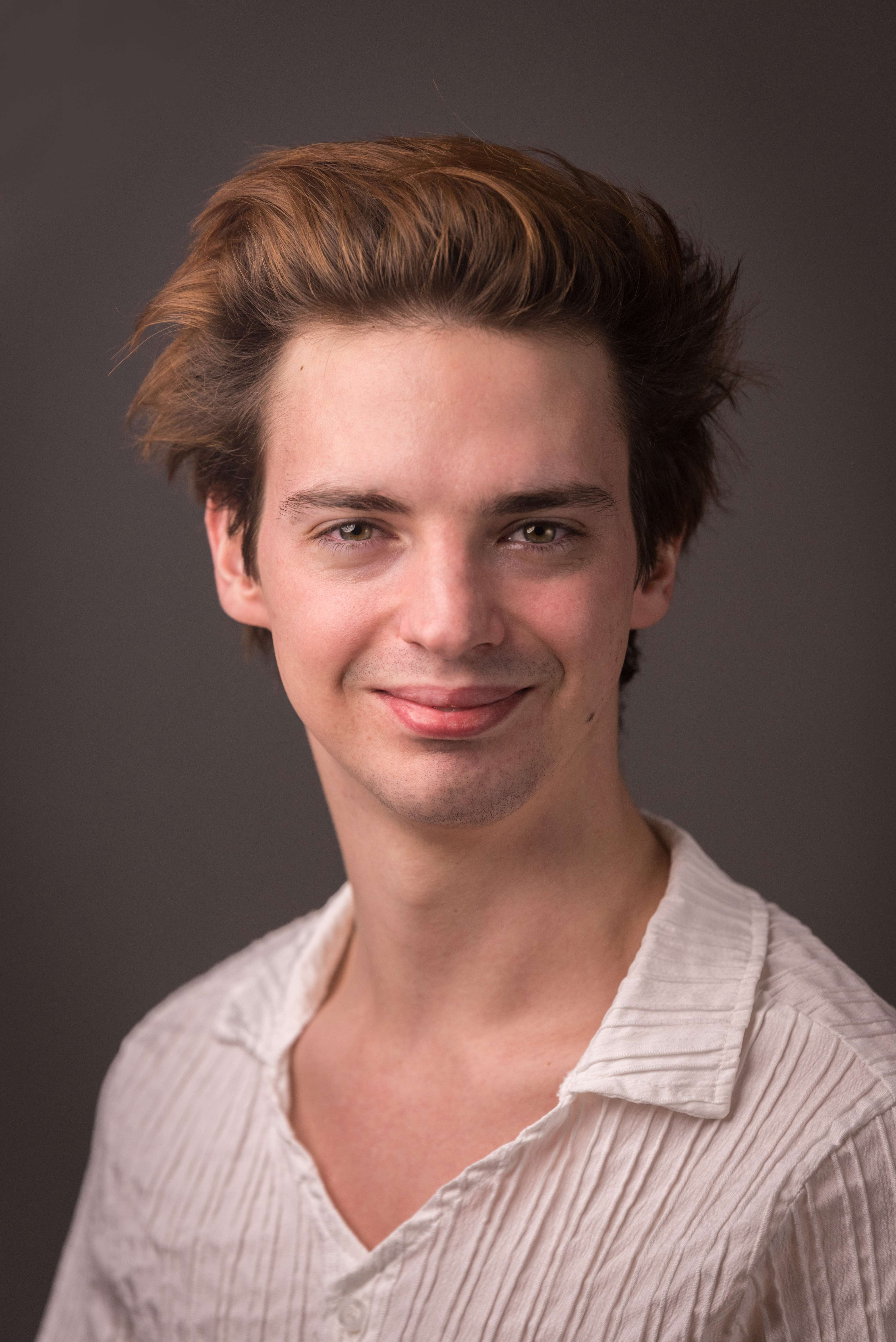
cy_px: 671
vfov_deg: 10.3
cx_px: 448
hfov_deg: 6.9
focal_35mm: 200
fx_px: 7459
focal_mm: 200
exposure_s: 1/500
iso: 500
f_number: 3.5
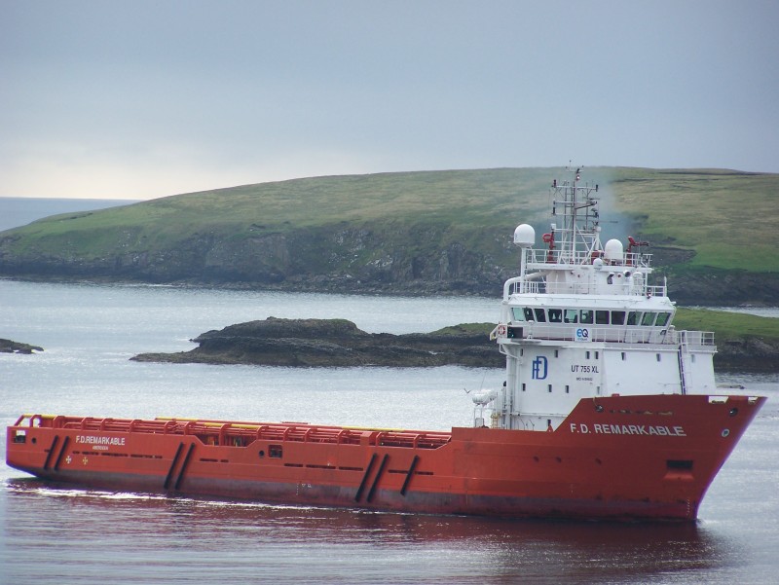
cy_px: 292
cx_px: 390
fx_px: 6485
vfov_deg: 5.2
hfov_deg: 6.9
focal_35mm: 288
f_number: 3.3
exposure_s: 1/400
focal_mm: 47.7
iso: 80
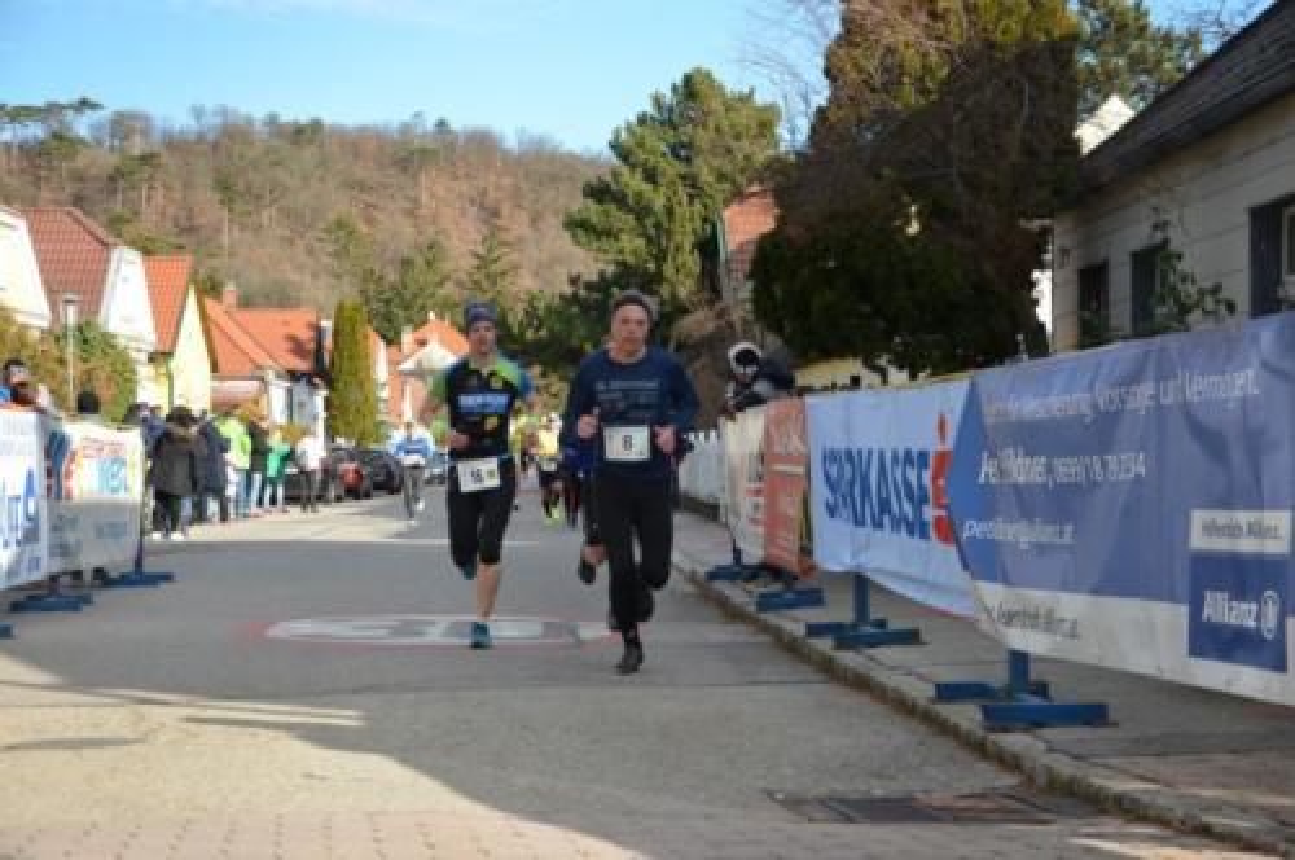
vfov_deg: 20.1
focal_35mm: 68
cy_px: 430
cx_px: 648
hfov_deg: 29.9
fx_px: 2425
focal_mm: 45
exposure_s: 1/1000
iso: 400
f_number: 4.8
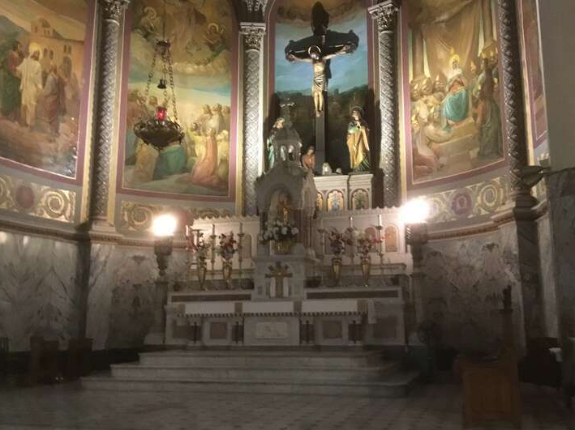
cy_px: 204
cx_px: 303
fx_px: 581
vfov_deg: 40.7
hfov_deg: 52.6
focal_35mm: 35
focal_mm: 3.3
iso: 640
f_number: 2.4
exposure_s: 1/15
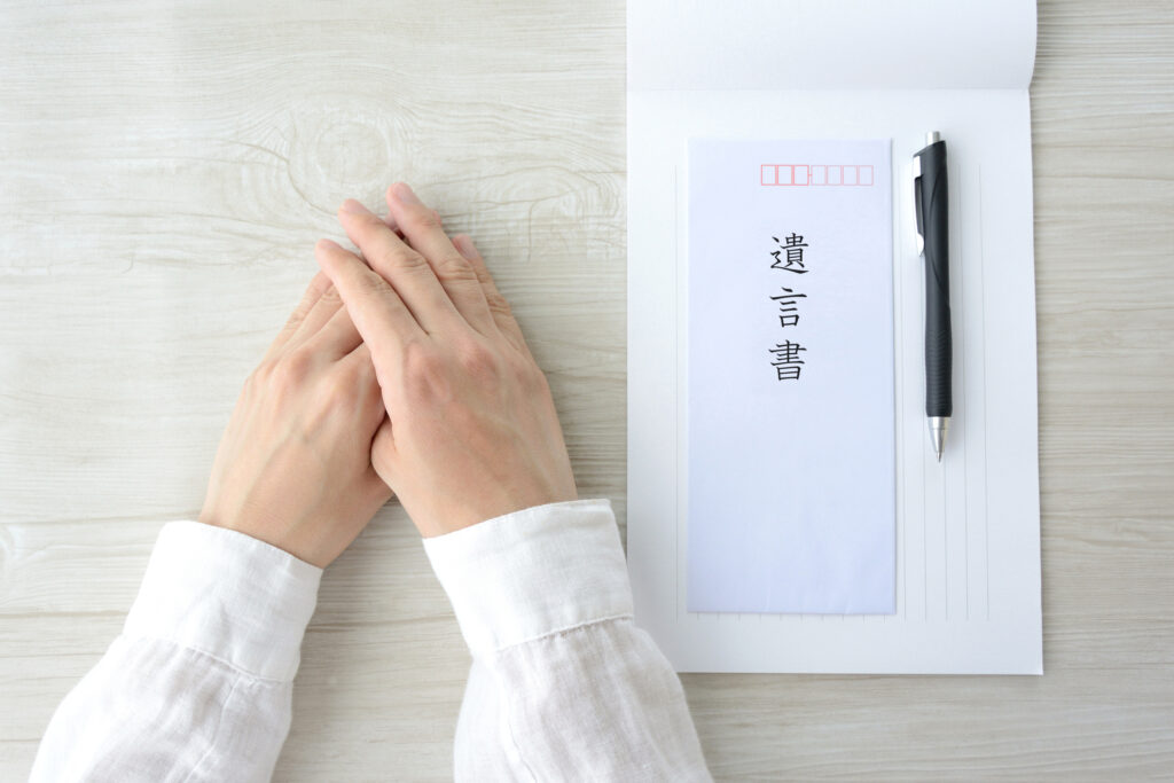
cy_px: 392
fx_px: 1109
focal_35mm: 34
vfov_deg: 38.9
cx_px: 587
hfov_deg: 55.8
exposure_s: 1/200
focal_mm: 34
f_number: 8
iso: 800
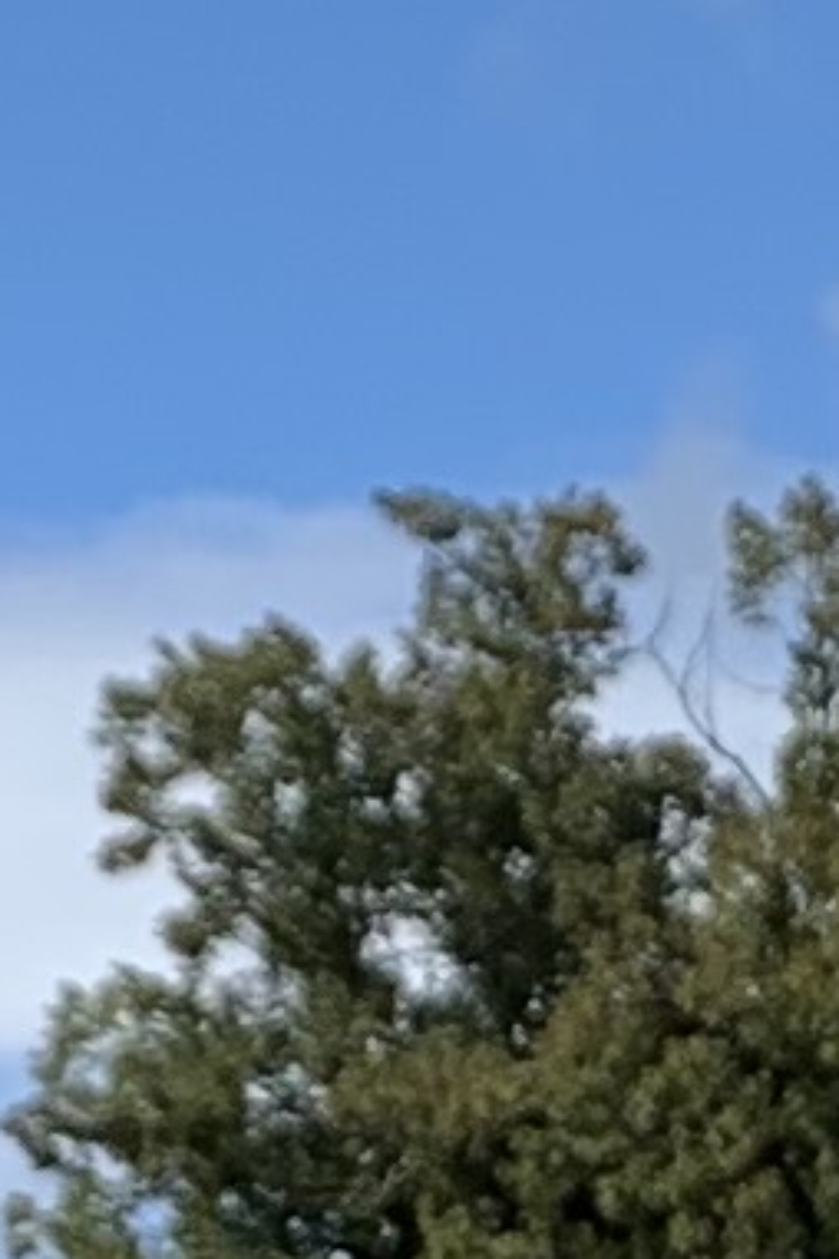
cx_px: 813
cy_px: 1580
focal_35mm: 286
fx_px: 9997
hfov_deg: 4.8
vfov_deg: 7.1
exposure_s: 1/2421
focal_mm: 4.25
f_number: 1.8
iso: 25
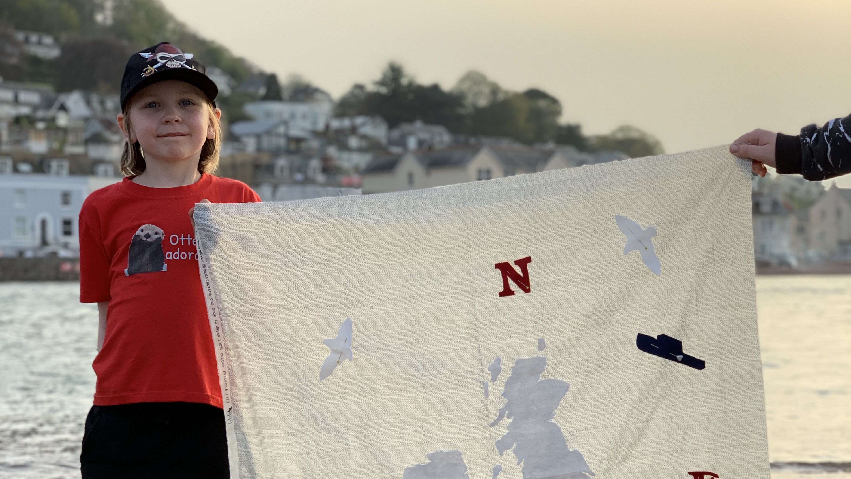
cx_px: 425
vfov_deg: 15.6
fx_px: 1715
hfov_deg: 27.9
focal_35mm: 76
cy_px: 469
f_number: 2.4
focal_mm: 6
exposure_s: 1/217
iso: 16
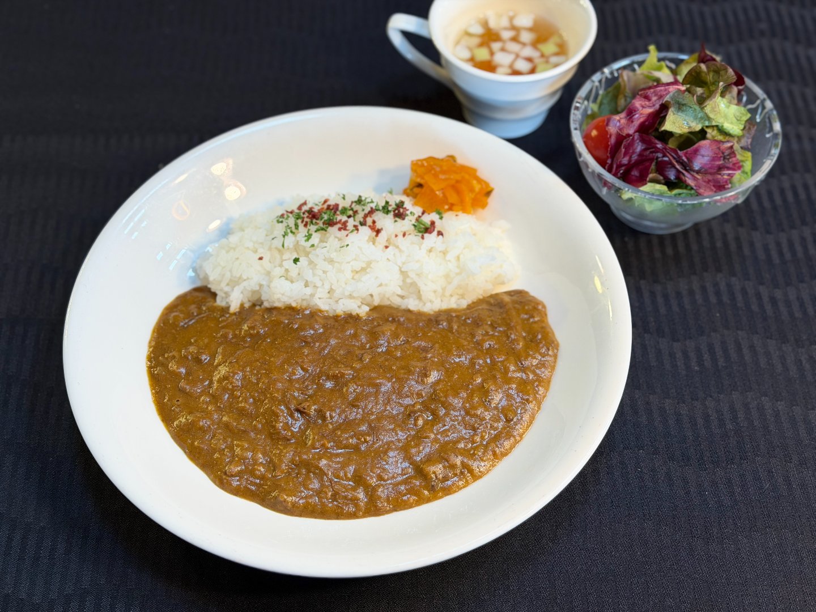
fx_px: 1131
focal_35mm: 48
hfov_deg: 39.7
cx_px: 408
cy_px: 306
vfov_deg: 30.3
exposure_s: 1/100
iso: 64
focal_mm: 6.76
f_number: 1.78
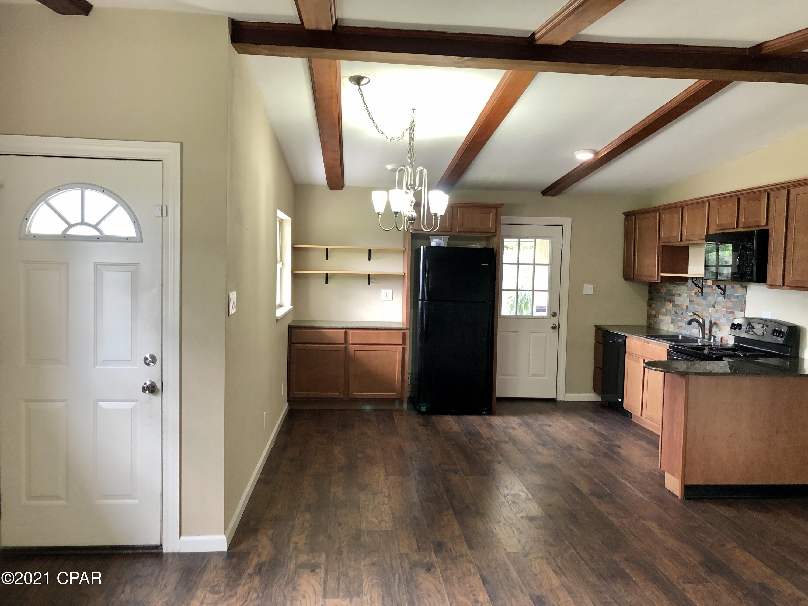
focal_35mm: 28
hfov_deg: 63.4
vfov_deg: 49.7
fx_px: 654
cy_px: 303
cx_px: 404
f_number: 1.8
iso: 40
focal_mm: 3.99
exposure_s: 1/30
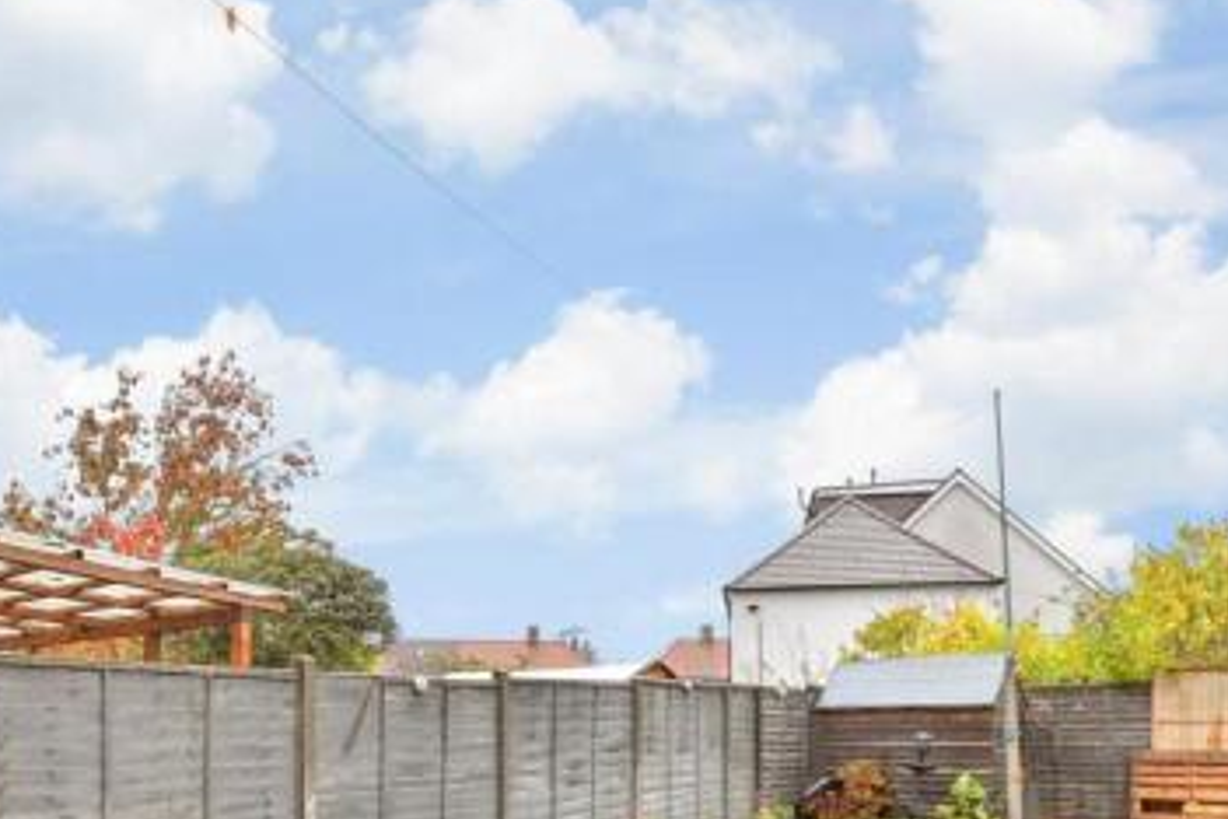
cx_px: 562
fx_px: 955
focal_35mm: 28
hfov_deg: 65.4
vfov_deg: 43.0
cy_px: 716
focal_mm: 10
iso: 160
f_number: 8
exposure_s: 1/15
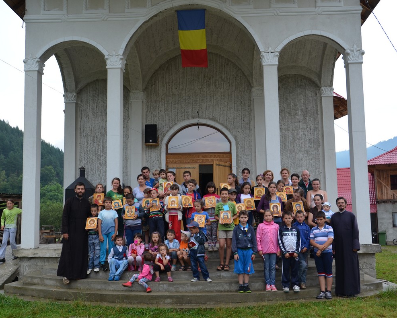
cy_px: 160
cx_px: 201
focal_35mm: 41
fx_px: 482
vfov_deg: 36.5
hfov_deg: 44.8
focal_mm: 24
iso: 360
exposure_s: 1/125
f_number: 5.6
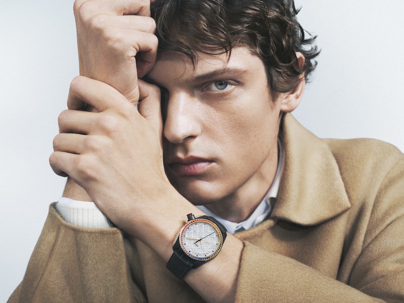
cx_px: 202
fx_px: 735
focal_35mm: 63
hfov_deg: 30.7
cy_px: 152
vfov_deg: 23.3
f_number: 11
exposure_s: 1/125
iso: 400
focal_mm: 80
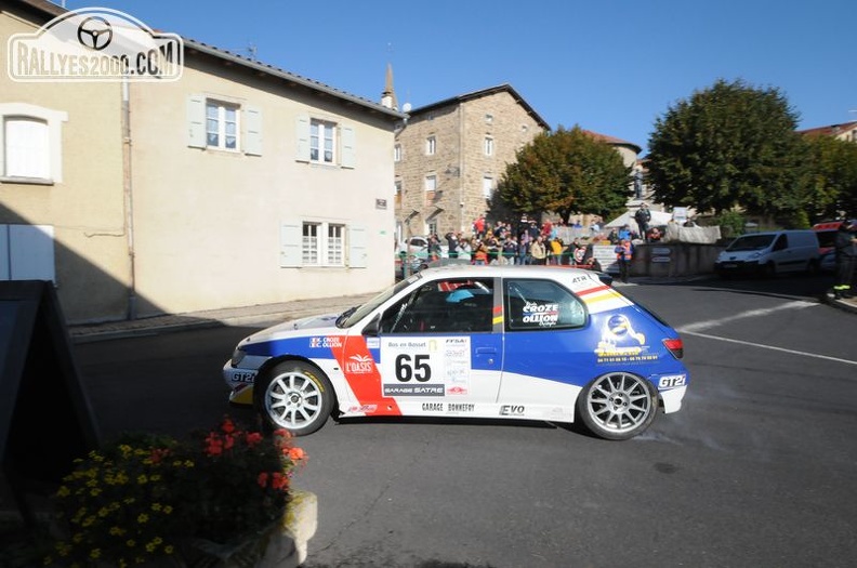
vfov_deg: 59.3
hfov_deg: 81.3
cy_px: 284
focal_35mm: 21
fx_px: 499
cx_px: 428
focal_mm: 14
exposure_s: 1/500
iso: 1000
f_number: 16
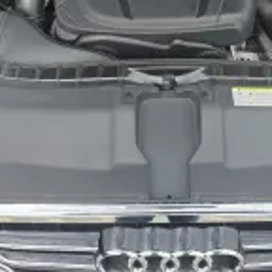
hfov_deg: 33.3
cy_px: 28
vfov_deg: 31.8
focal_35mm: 51
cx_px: 166
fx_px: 453
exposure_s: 1/359
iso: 25
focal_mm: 6.25
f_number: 1.7
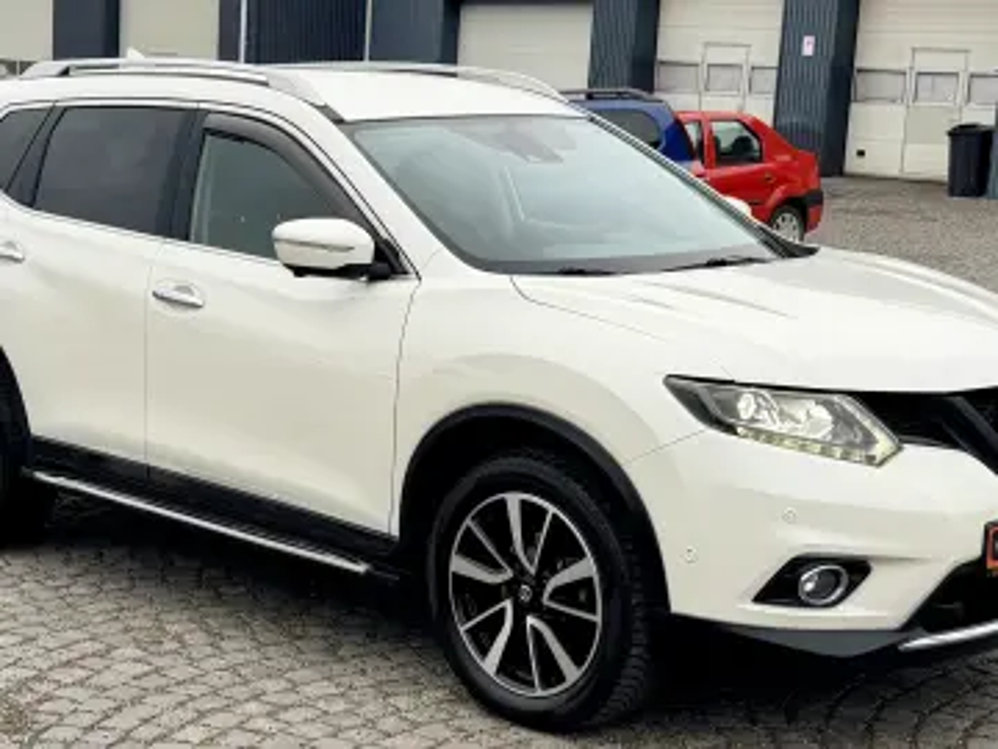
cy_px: 374
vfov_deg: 56.8
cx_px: 499
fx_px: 692
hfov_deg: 71.6
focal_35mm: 24
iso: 64
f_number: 1.78
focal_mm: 6.76
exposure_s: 1/196
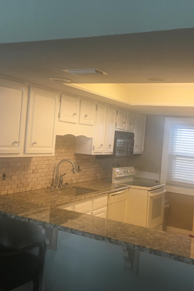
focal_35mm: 41
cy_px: 144
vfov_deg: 47.4
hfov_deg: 32.6
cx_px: 90
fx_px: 331
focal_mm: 4.15
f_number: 2.2
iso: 40
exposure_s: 1/30
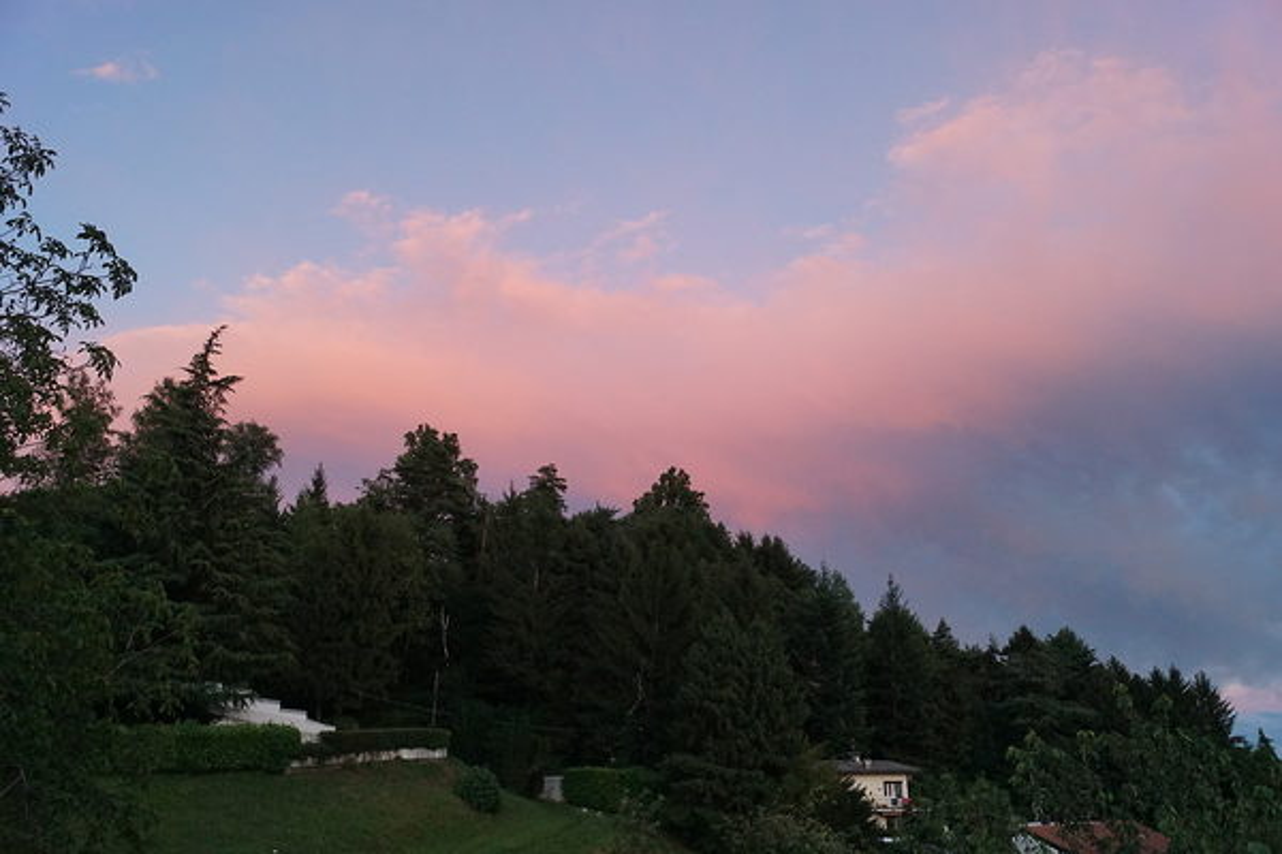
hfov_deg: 67.4
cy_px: 427
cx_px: 641
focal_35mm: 27
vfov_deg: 47.9
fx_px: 961
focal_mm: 18
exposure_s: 1/160
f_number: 4
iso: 1000
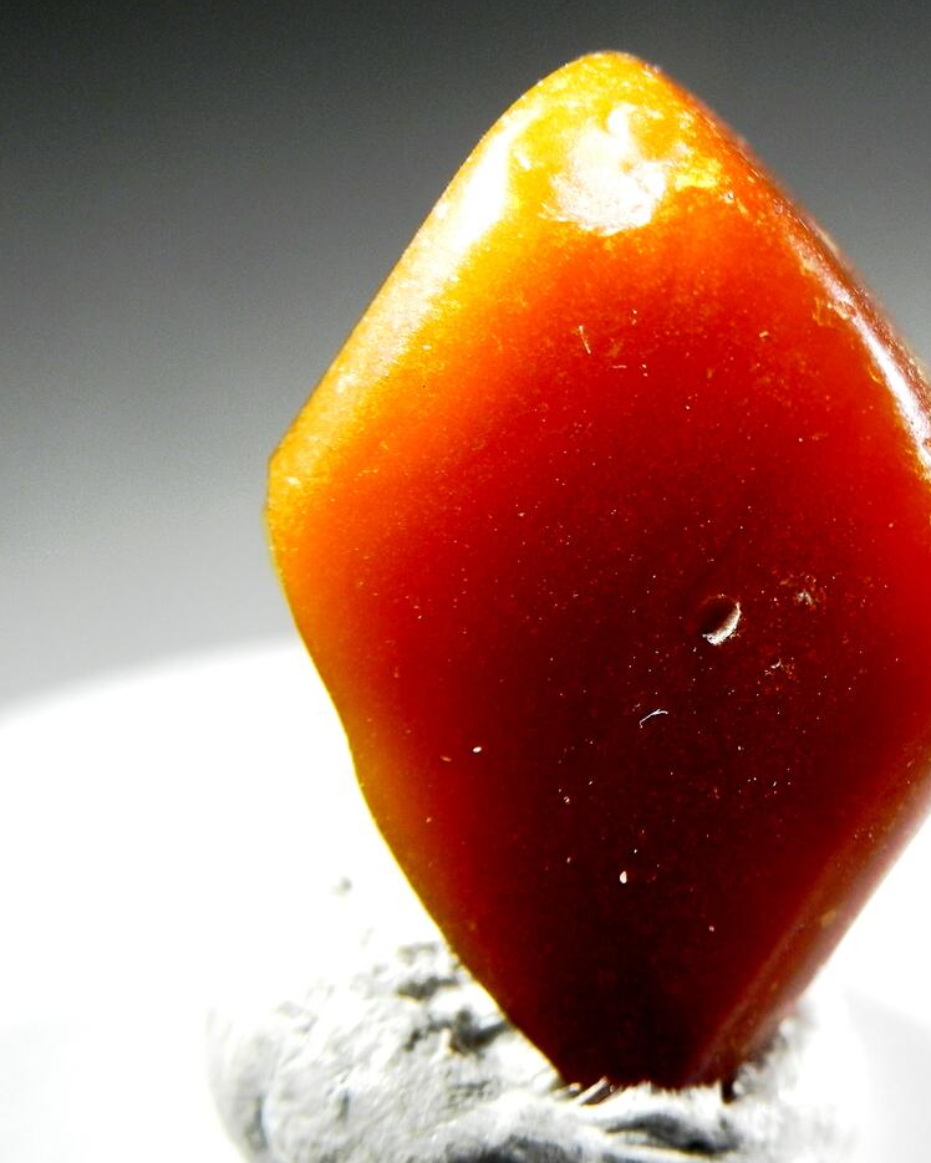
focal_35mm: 137
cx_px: 678
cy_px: 582
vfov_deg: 14.1
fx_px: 4719
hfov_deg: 11.2
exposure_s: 1/166
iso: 160
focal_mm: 18.8
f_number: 4
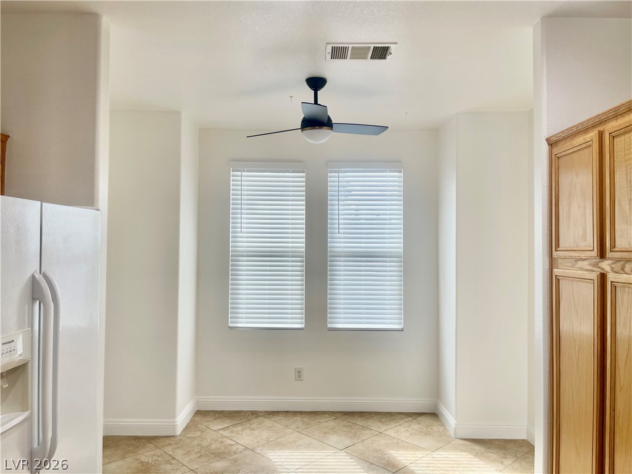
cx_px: 316
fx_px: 456
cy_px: 237
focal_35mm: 25
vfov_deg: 54.9
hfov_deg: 69.4
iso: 32
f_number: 1.6
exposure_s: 1/238
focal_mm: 5.1
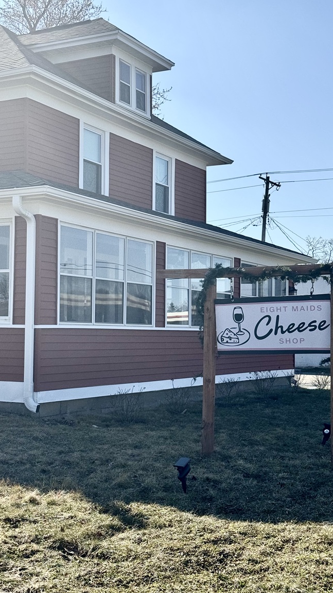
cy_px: 296
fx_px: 832
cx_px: 147
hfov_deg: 22.6
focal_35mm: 53
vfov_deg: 39.2
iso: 80
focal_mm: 6.76
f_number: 1.78
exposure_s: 1/6410
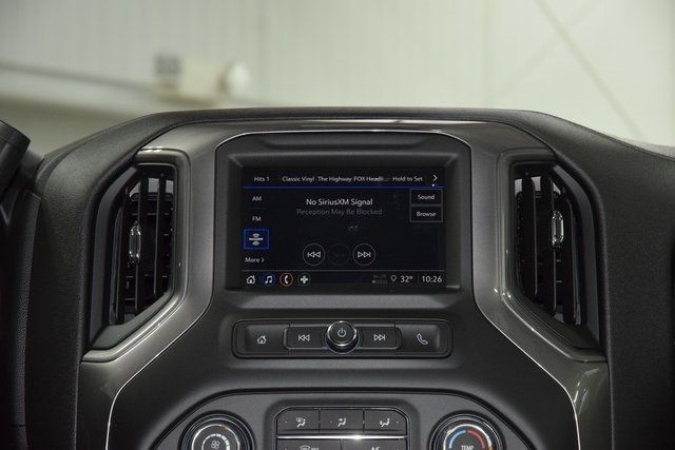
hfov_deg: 19.5
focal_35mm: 105
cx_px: 338
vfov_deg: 13.0
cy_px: 225
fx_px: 1969
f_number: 4.5
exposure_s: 1/125
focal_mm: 70
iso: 2500
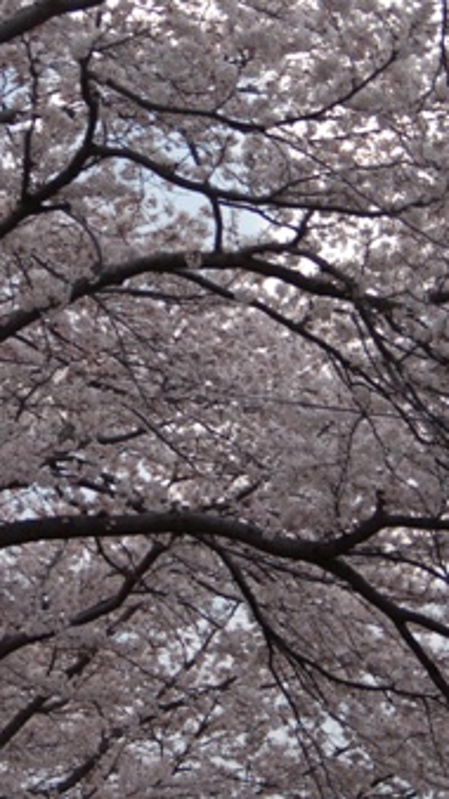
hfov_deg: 8.8
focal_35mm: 138
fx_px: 2922
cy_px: 284
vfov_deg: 15.5
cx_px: 184
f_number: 5
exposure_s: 1/100
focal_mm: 52
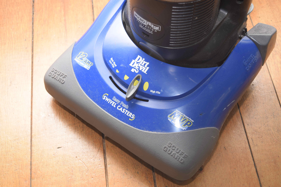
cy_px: 94
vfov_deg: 23.8
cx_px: 140
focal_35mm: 57
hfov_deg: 35.1
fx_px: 445
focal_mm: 38
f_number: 4.8
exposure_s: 1/60
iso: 100
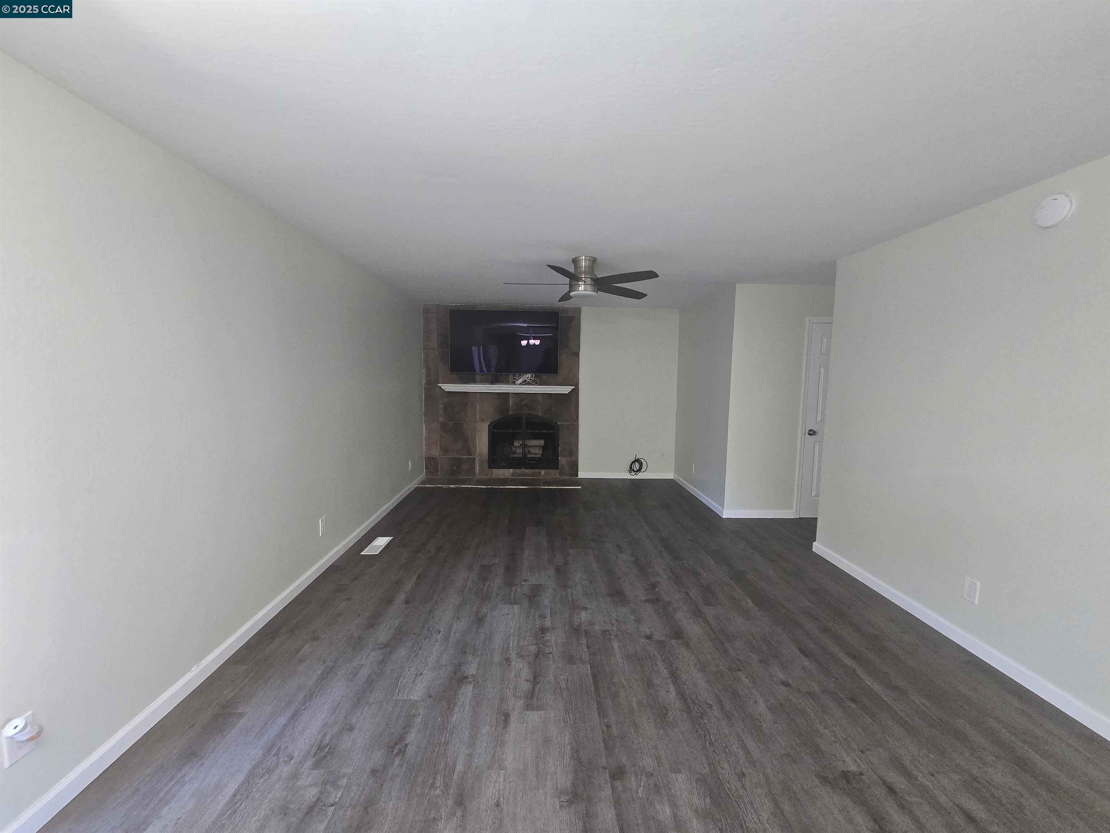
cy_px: 416
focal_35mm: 13
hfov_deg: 106.2
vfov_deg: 89.9
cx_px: 555
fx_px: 417
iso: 320
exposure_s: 1/60
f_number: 2.2
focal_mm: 2.2
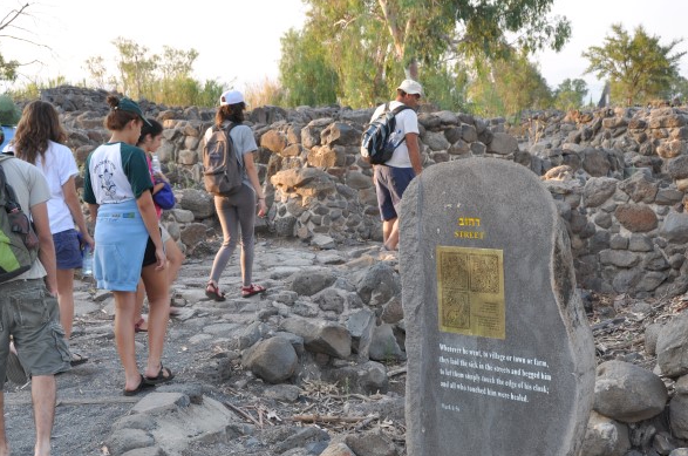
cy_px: 260
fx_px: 1023
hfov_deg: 37.2
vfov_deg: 25.1
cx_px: 343
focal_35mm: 54
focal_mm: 29
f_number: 8
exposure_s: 1/60
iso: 200
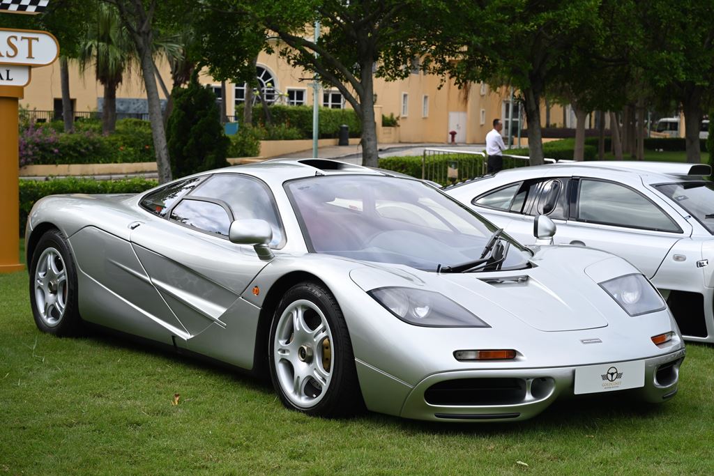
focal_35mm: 70
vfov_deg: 19.5
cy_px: 238
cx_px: 357
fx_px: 1388
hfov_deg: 28.8
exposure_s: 1/500
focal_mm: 70
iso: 250
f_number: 8
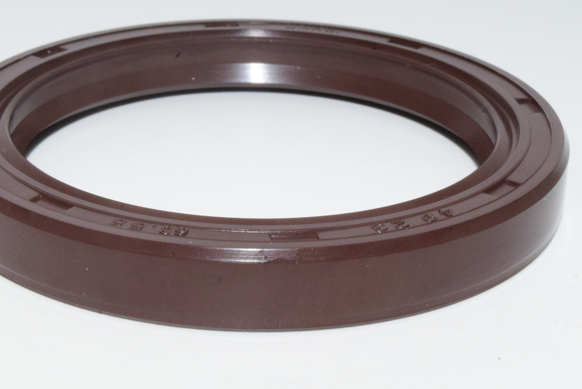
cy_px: 174
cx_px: 254
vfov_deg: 14.1
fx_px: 1570
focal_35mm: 97
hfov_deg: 21.0
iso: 1600
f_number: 29
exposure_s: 1/60
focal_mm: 34
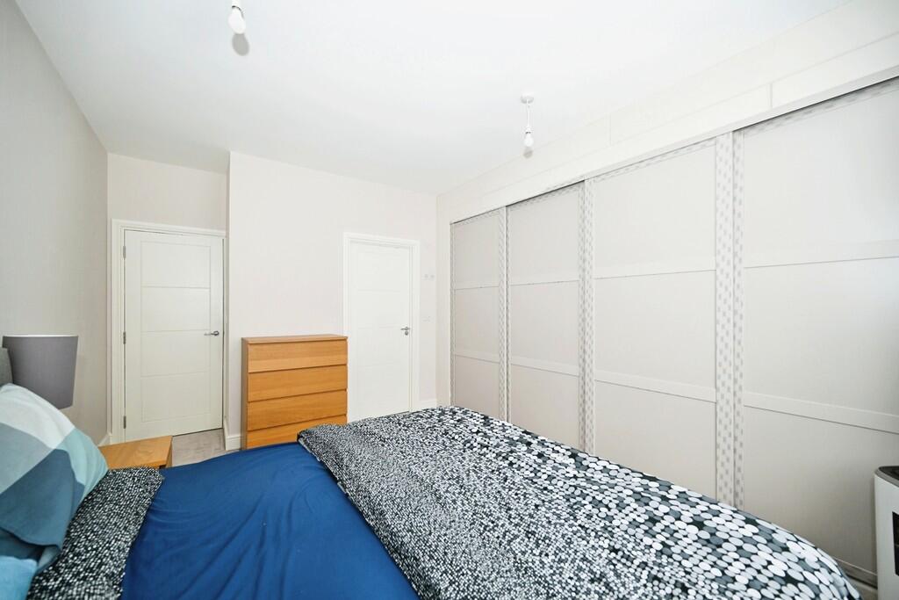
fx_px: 350
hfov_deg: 104.2
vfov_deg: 81.2
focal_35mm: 14
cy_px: 300
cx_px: 450
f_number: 4
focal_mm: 14
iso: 450
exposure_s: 1/60
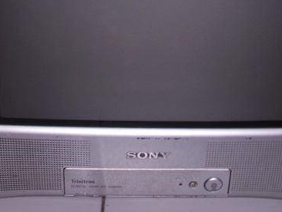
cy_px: 6
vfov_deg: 17.4
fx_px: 677
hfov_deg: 23.5
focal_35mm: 83
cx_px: 139
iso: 100
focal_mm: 6.3
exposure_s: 1/30
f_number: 3.3
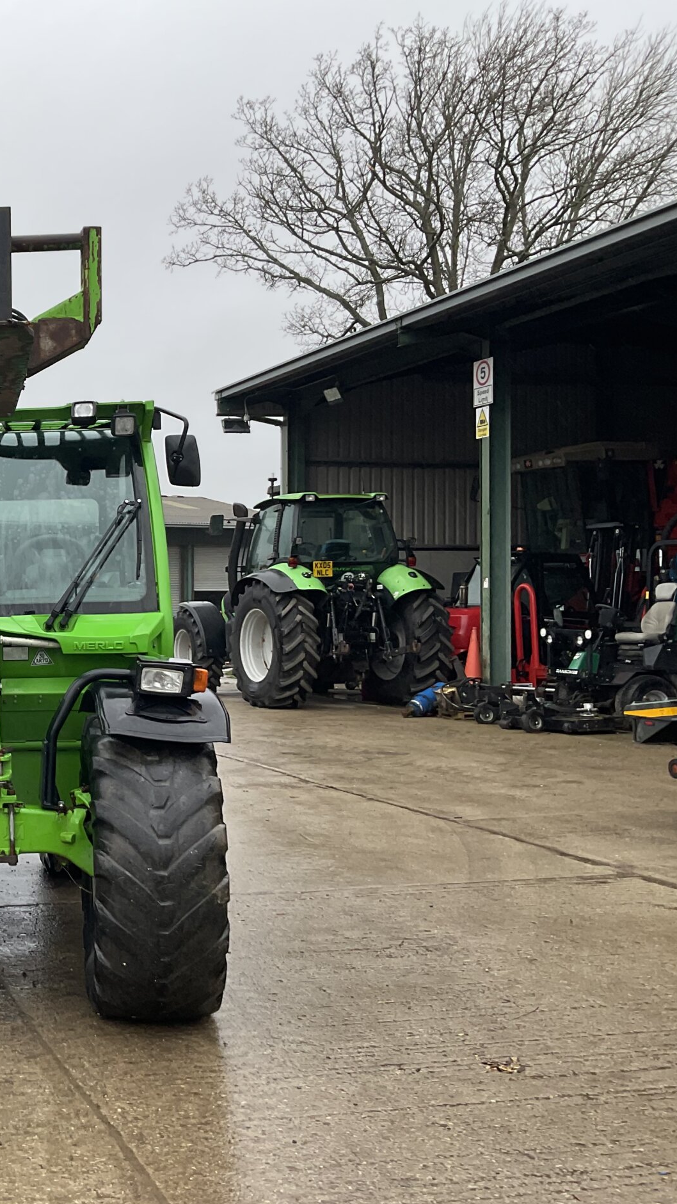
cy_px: 604
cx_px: -95
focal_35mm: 43
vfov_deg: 47.4
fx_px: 1372
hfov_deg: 25.4
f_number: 1.8
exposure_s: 1/238
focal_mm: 3
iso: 16
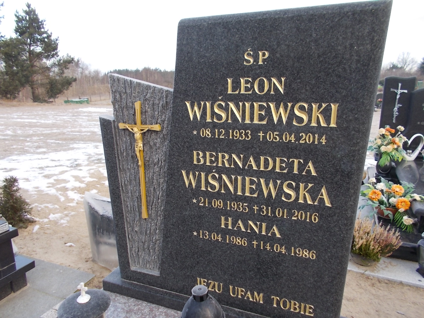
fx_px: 318
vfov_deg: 53.1
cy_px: 159
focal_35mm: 26
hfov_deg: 67.3
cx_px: 212
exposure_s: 1/125
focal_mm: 4.6
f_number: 3.2
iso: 80
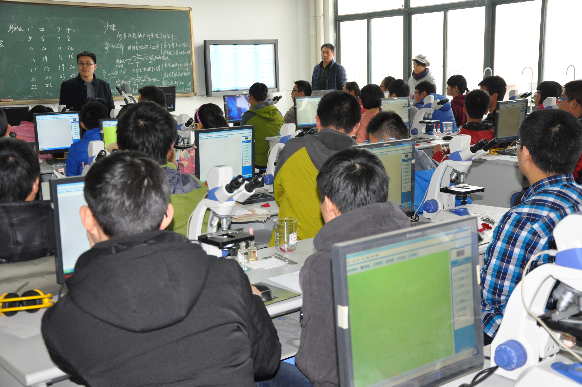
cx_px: 291
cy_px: 194
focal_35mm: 48
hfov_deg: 41.2
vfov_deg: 28.0
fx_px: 775
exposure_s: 1/100
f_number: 4.5
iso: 1250
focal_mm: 32
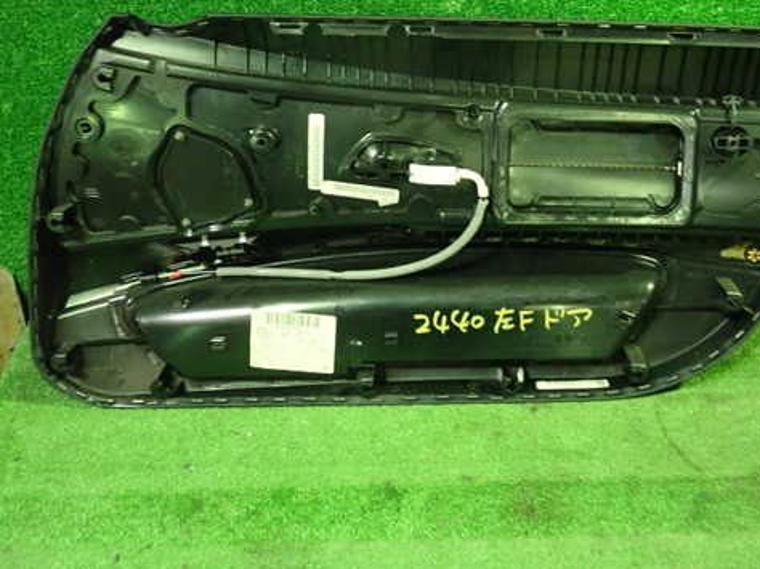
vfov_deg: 37.7
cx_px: 455
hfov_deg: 48.7
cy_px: 258
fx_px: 834
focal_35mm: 38
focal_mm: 5.5
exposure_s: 1/30
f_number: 2.3
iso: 1000
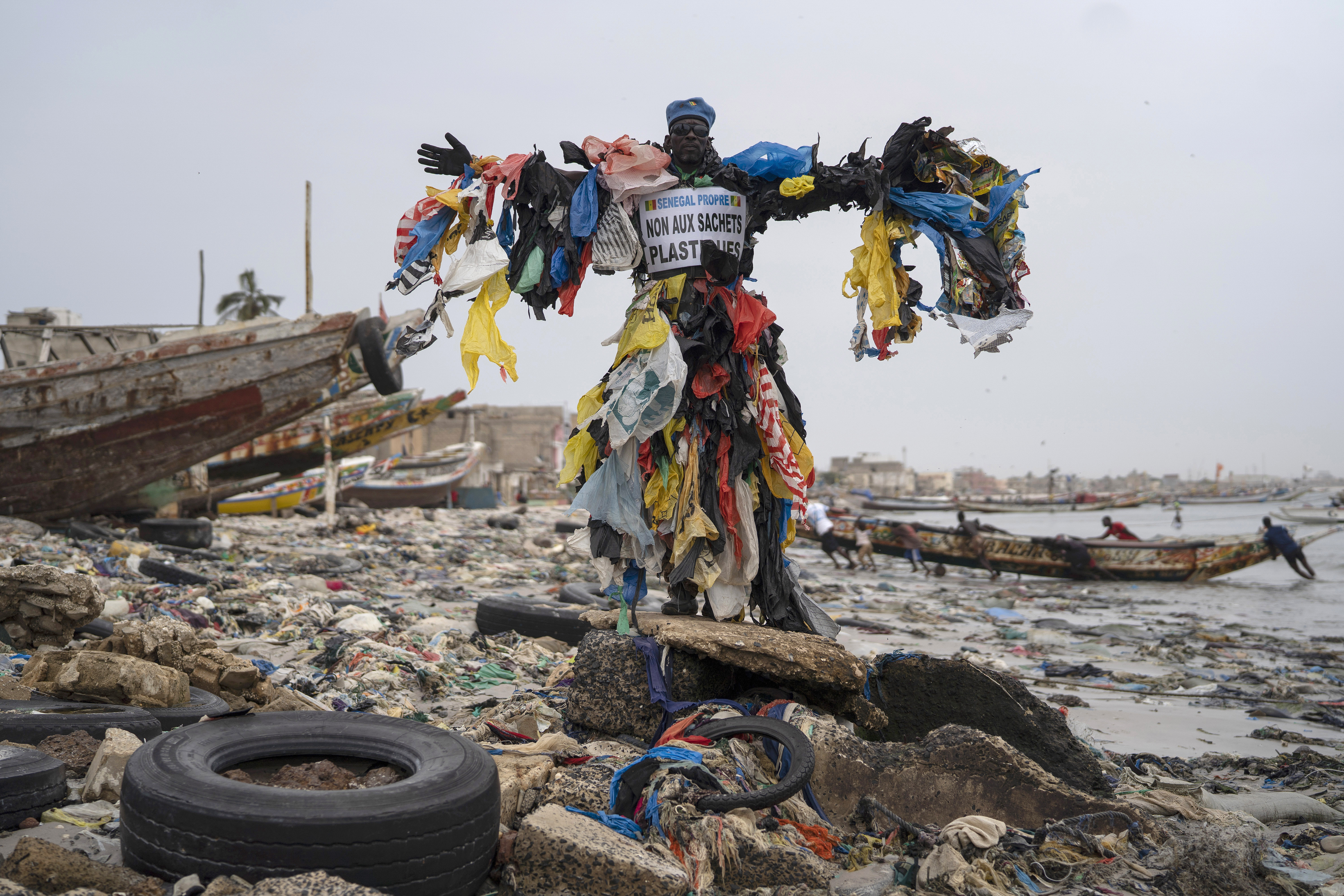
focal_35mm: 50
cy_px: 448
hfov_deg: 39.6
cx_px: 672
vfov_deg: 27.0
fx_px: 1867
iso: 100
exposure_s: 1/5000
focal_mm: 50
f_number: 2.2
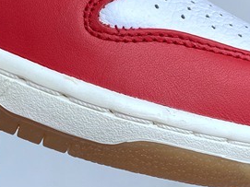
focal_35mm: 96
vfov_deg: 14.8
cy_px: -51
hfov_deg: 19.0
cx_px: -69
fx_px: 693
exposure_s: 1/100
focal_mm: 4.25
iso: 32
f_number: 1.8
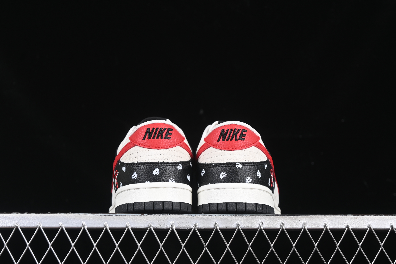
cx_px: 198
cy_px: 132
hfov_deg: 27.0
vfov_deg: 18.2
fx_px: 825
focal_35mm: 75
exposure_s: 1/60
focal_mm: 50
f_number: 6.3
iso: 160
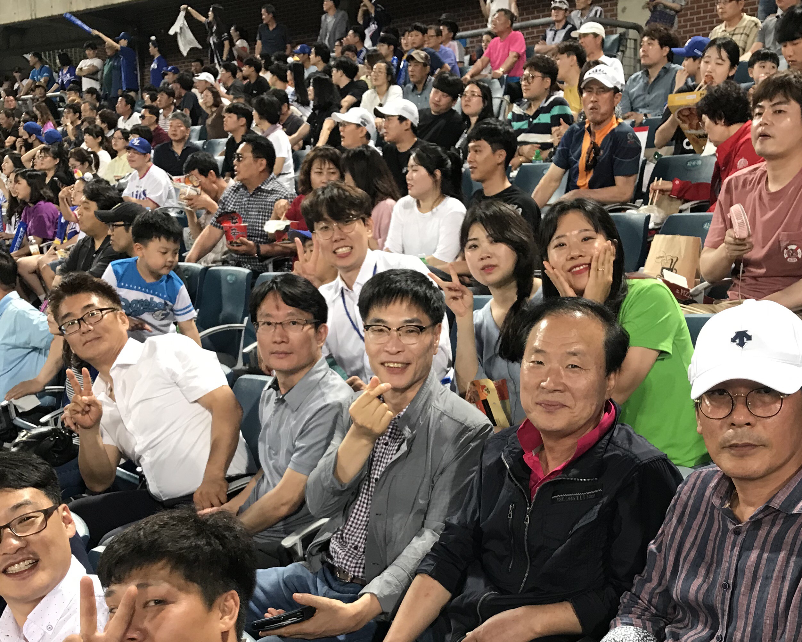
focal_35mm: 44
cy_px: 462
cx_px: 451
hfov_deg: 41.9
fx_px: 1045
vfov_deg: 33.6
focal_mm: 3.99
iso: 40
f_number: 1.8
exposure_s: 1/20
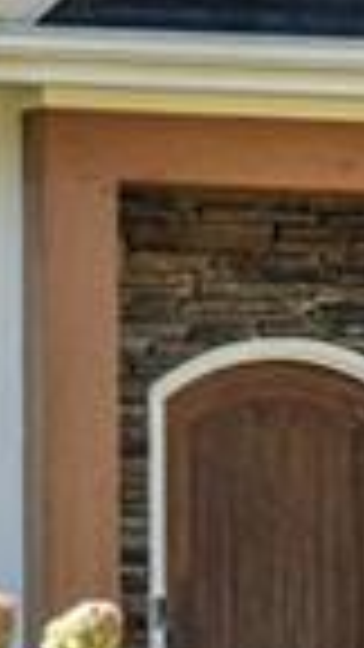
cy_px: 20
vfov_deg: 7.2
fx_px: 5096
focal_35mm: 297
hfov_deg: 4.1
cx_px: 526
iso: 1600
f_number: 10
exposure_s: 1/400
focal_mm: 40
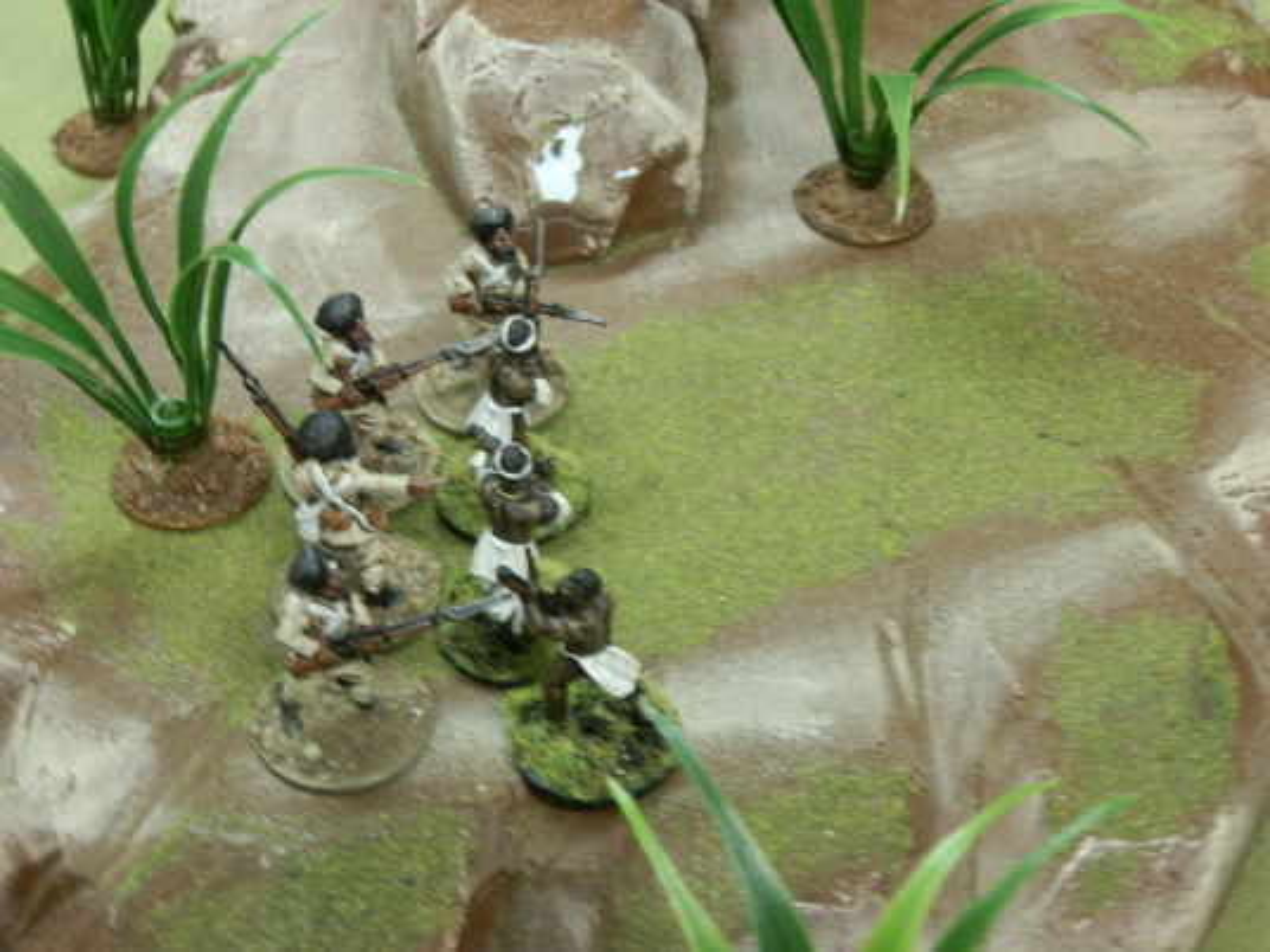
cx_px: 635
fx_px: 2238
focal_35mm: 61
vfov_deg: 24.0
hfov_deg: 31.7
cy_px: 476
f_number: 3.7
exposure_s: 1/13
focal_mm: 10.99
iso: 200
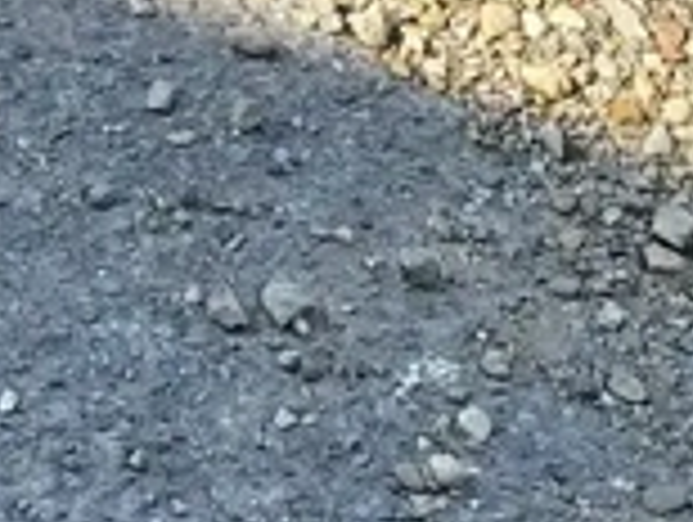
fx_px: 2988
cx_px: -284
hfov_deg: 12.7
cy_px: -1156
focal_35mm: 149
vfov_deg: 8.2
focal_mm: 5.54
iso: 40
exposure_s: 1/1333
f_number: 1.8
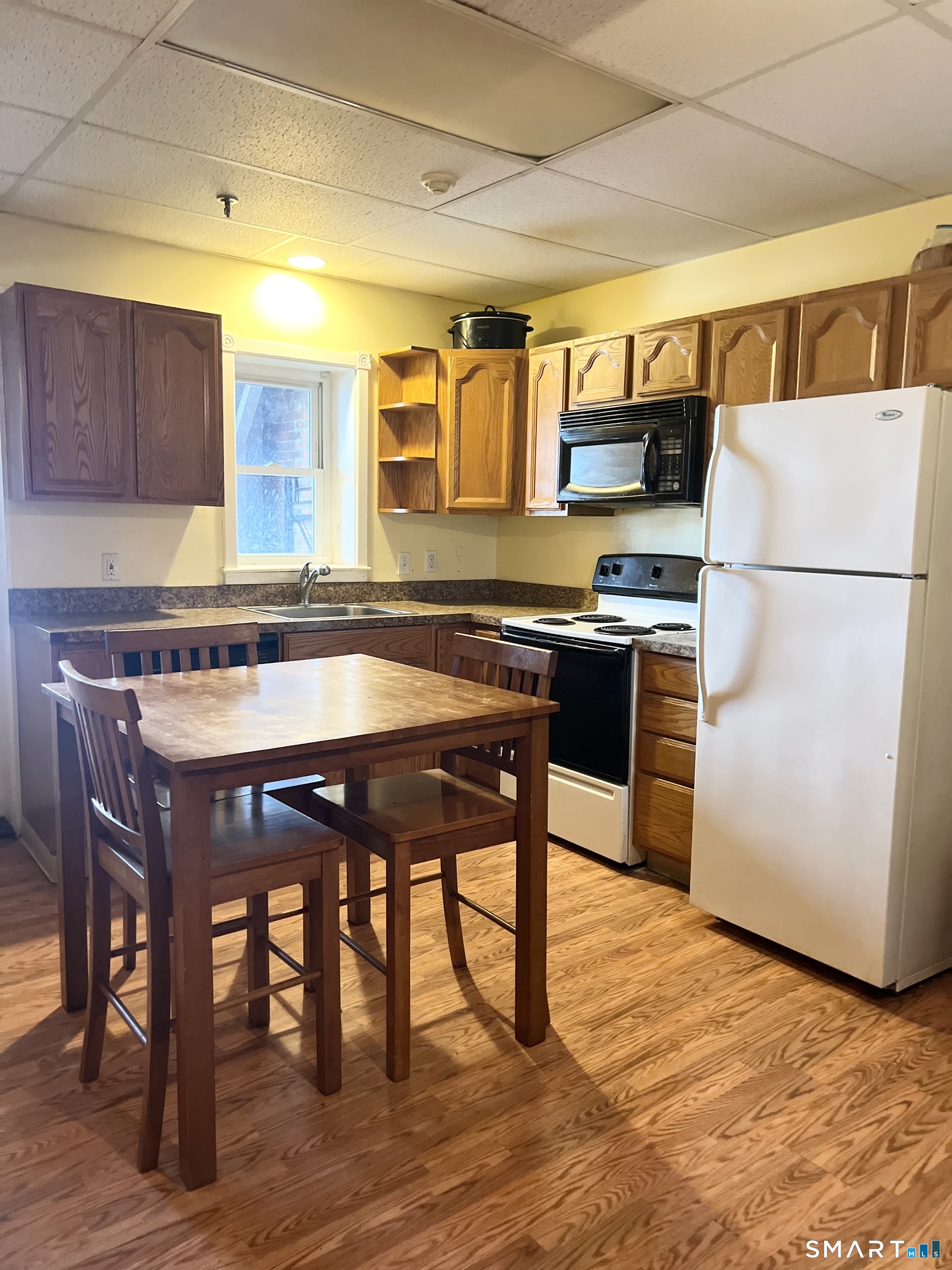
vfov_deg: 67.3
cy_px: 635
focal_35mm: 26
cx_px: 476
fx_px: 953
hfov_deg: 53.1
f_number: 1.5
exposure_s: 1/60
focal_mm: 5.7
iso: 500
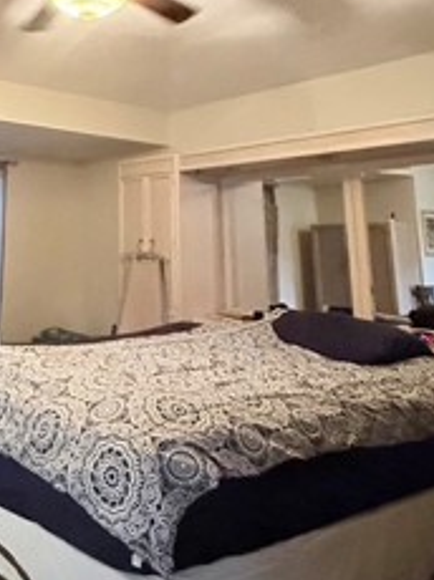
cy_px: 121
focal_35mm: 39
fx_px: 653
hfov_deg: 34.6
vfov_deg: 45.6
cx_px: 38
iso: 1250
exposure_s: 1/40
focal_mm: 2.22
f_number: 2.2
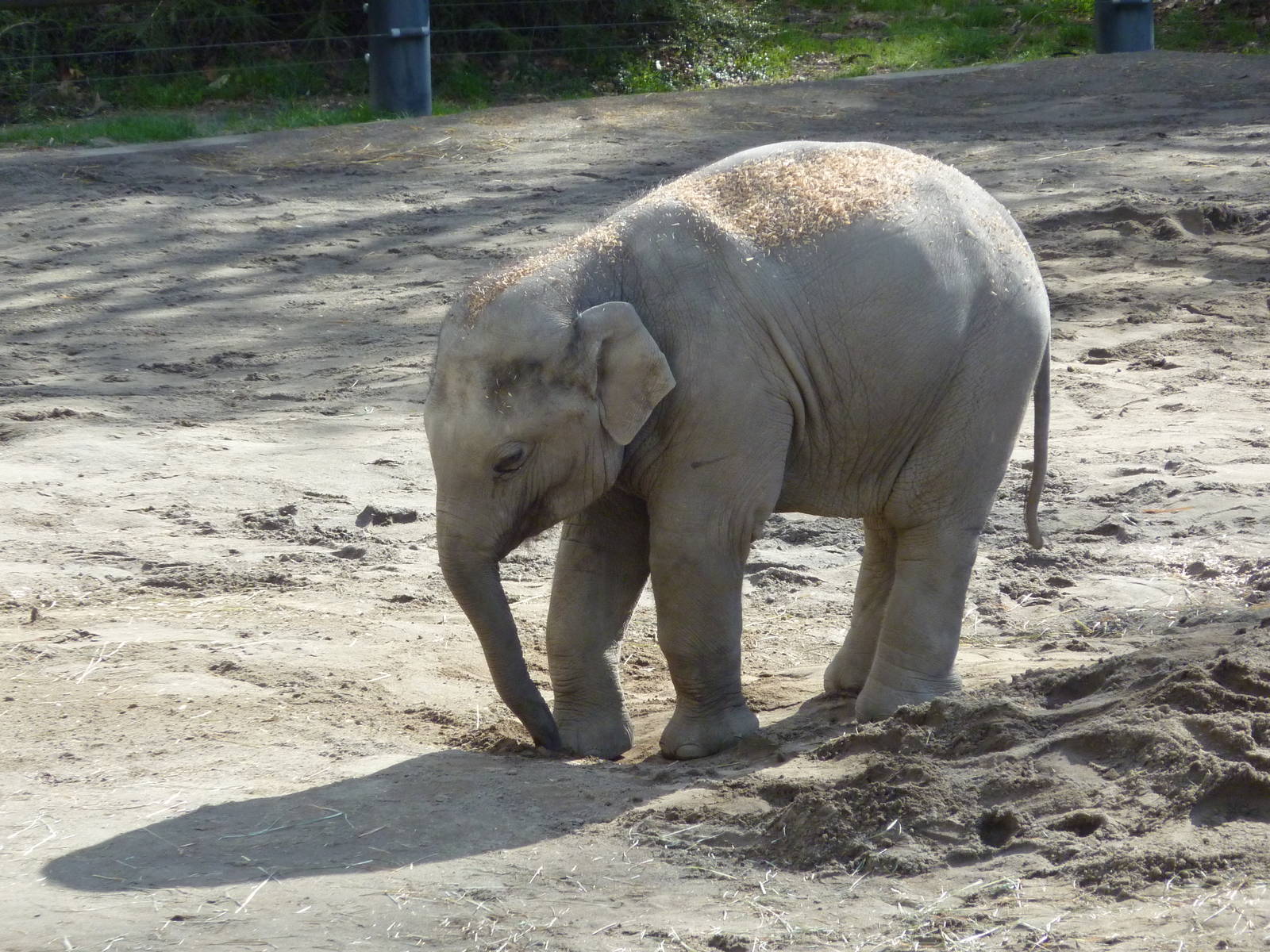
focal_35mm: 242
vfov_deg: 6.1
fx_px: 8879
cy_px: 476
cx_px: 635
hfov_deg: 8.2
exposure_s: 1/500
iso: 250
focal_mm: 39.7
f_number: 4.7
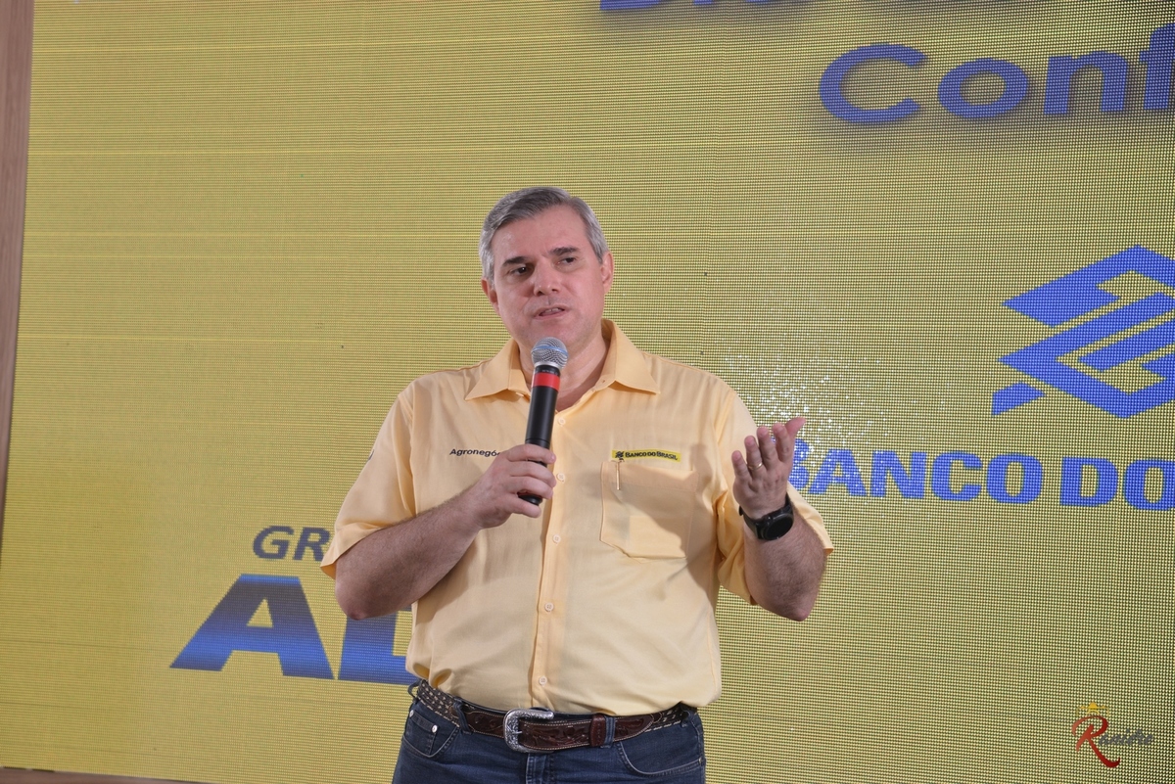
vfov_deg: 11.4
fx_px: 3918
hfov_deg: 17.1
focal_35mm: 120
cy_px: 392
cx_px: 588
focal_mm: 120
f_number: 8
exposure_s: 1/160
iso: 800
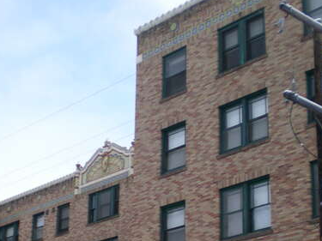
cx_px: 114
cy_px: 239
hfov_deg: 24.0
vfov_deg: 17.8
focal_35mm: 81
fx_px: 753
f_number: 3.1
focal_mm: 6.3
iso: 50
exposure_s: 1/193
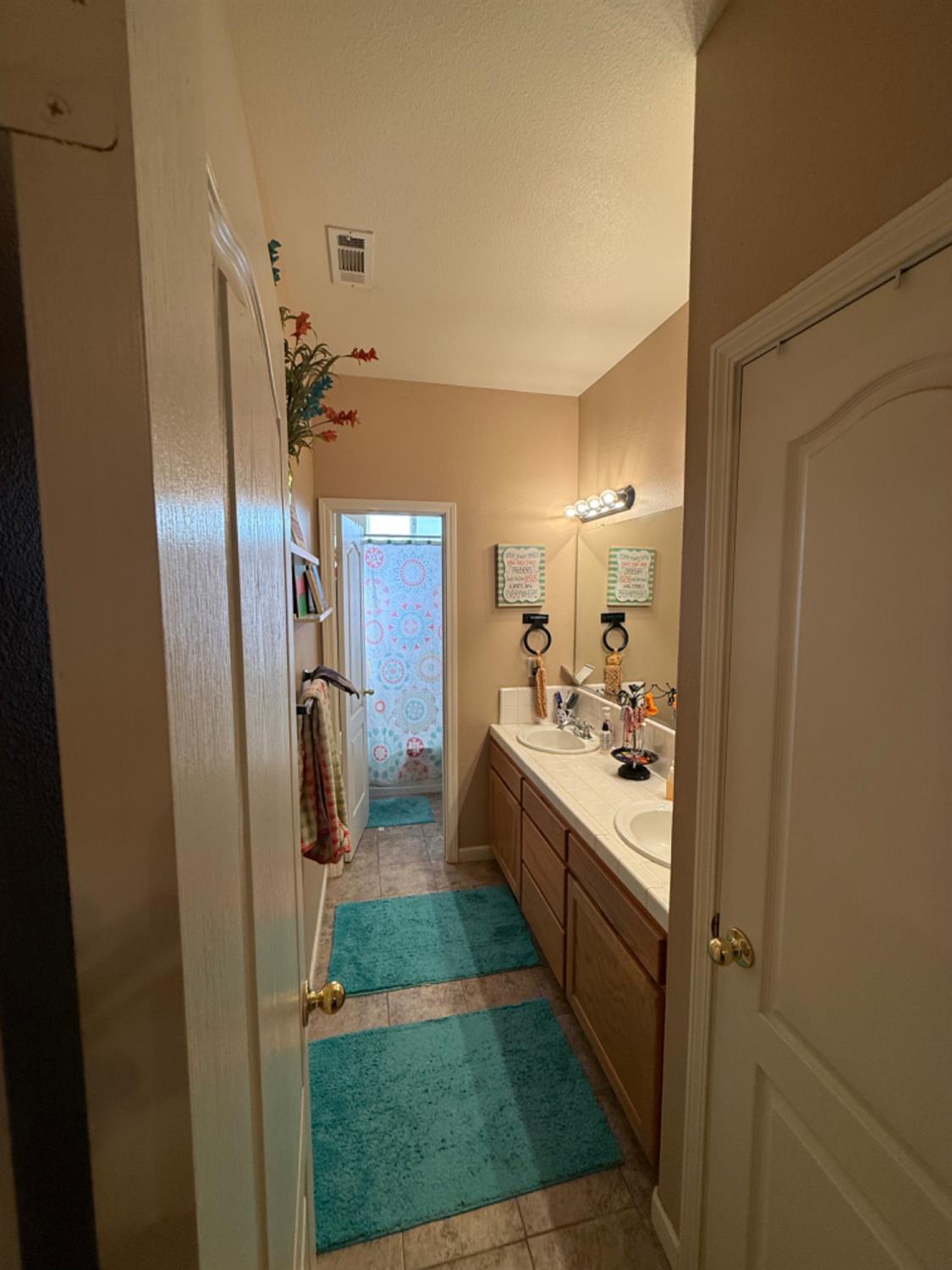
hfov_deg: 85.7
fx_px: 513
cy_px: 635
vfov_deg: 102.1
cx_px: 476
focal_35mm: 14
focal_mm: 2.22
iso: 125
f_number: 2.2
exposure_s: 1/120
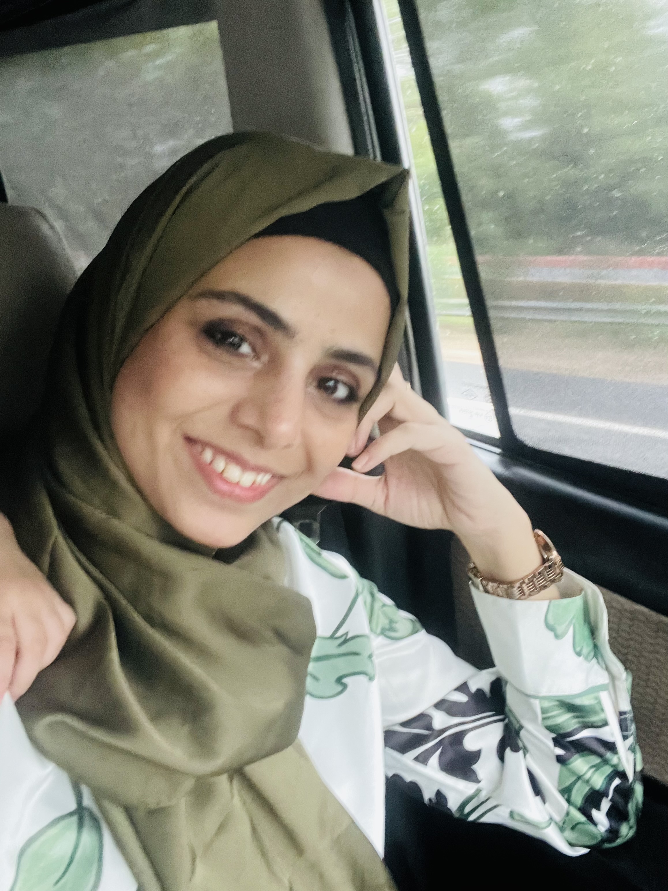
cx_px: 334
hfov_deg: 46.8
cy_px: 446
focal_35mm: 30
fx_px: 772
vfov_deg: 60.0
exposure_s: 1/18
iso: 800
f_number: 2.2
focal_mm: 2.71
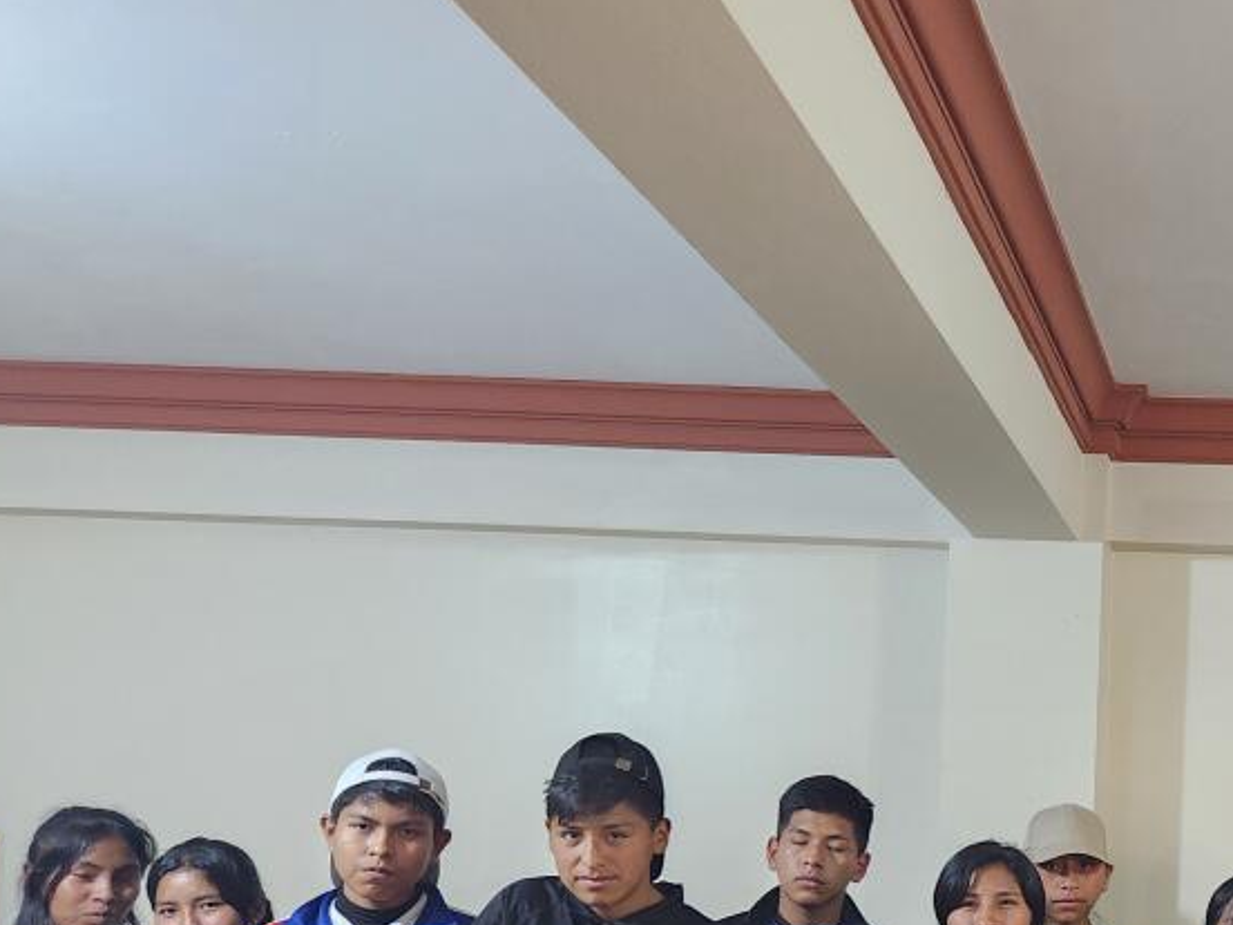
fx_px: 1781
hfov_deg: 35.0
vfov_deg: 28.1
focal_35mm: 50
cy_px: 816
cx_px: 1204
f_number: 1.8
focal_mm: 5.4
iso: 500
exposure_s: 1/50
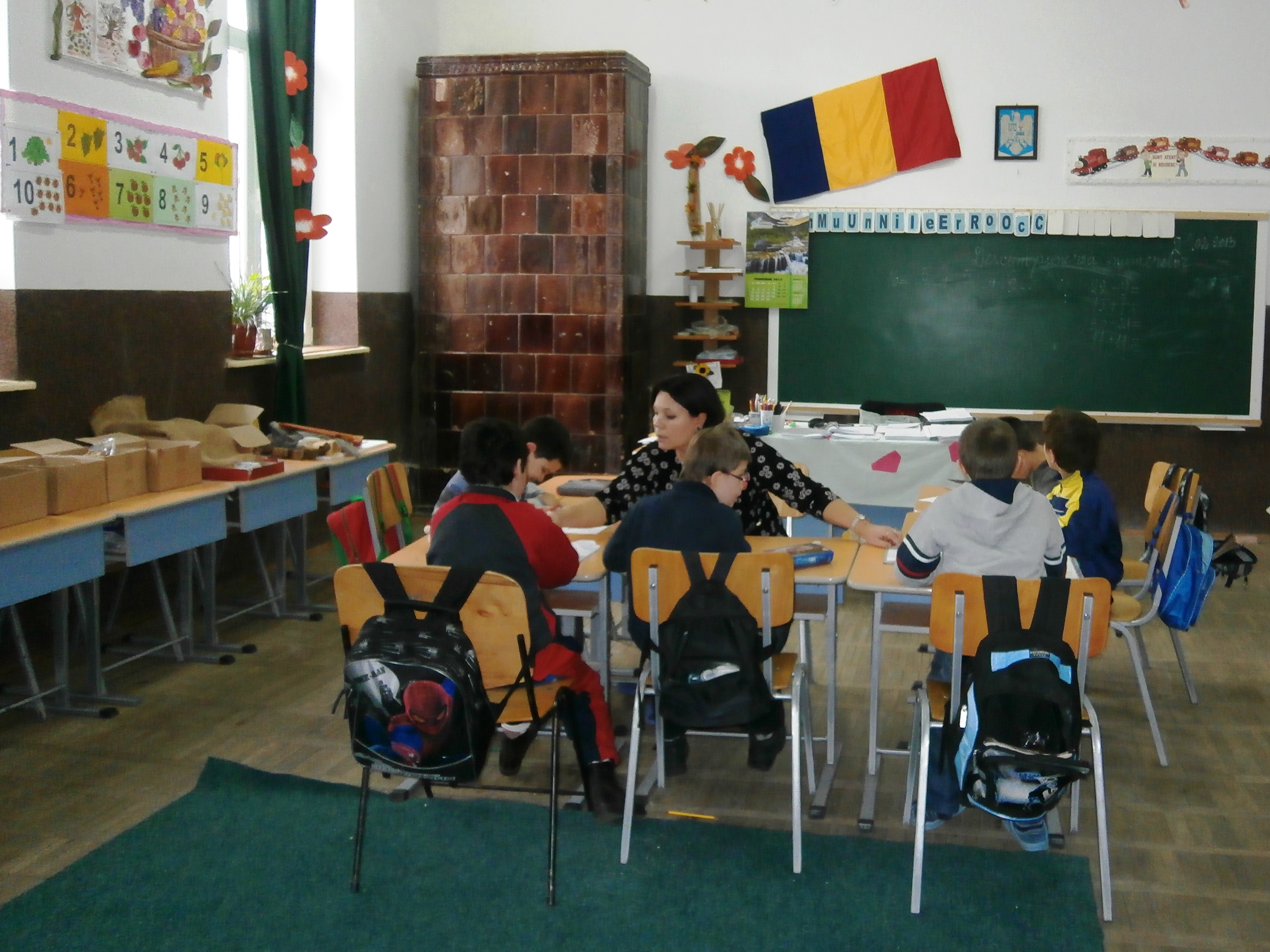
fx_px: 1211
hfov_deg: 55.0
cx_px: 755
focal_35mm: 33
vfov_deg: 42.7
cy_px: 376
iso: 200
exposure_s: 1/30
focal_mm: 4.7
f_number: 2.8
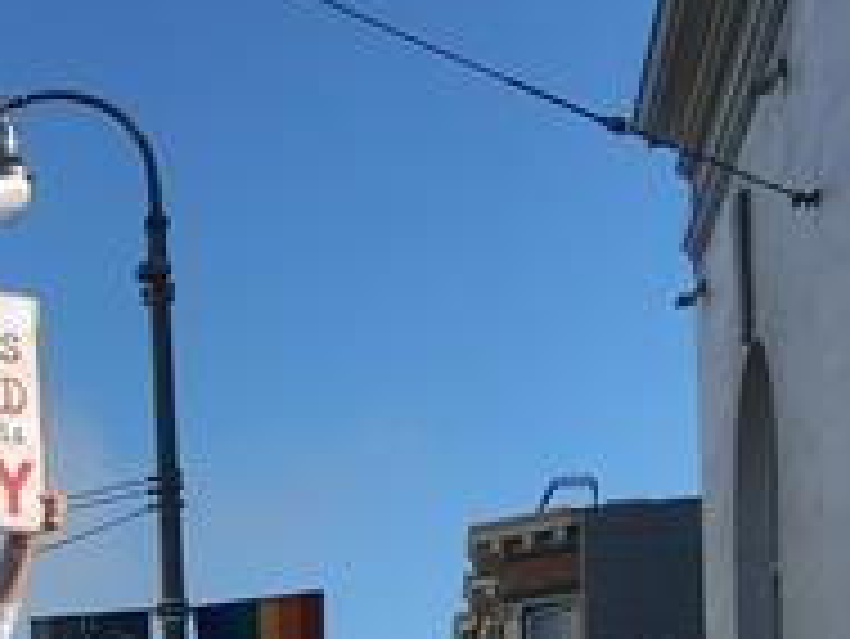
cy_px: 940
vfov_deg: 13.9
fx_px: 2457
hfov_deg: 17.7
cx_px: -414
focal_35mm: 100
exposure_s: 1/1748
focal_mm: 4.15
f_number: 2.2
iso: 25
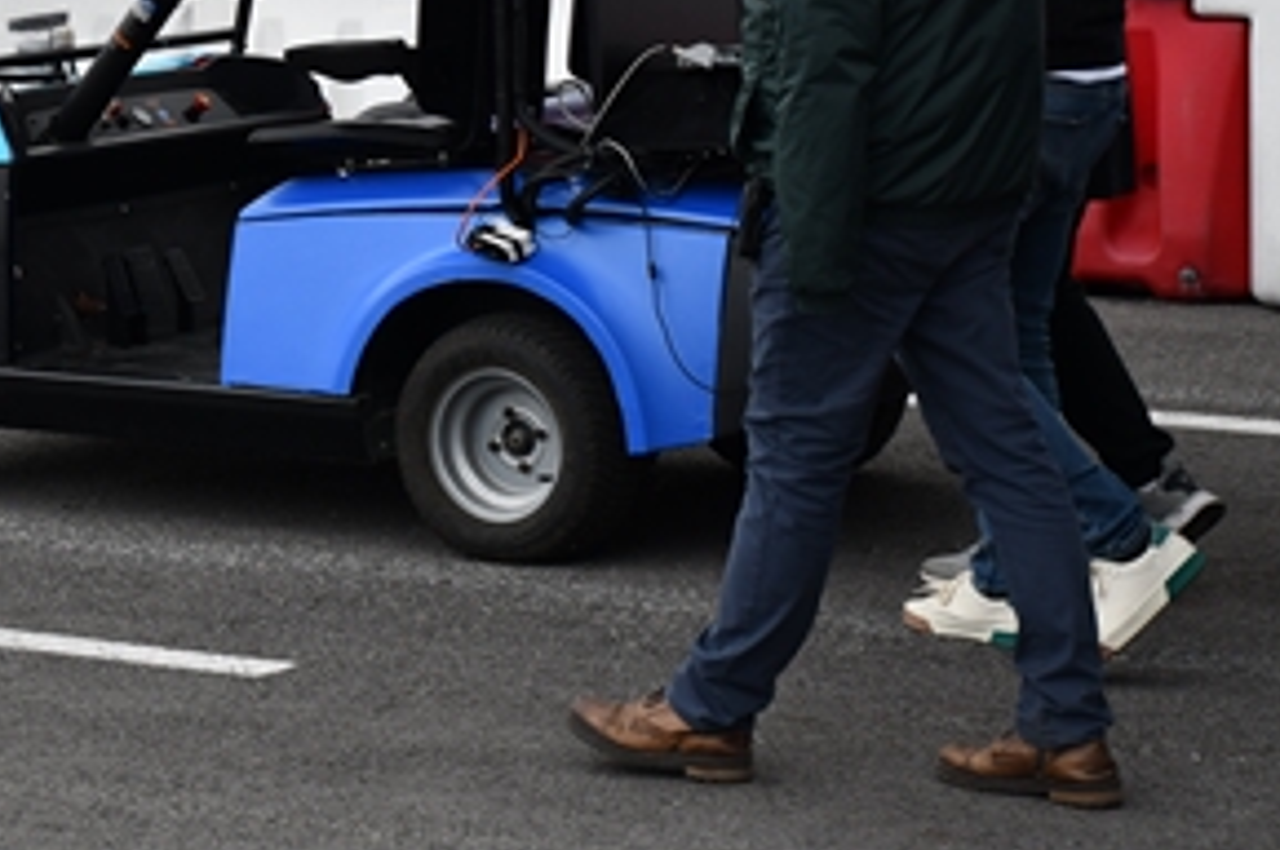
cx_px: 159
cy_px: -13
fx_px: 4652
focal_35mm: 131
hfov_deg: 15.5
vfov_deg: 10.4
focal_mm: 42
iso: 280
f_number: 5.6
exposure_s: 1/250
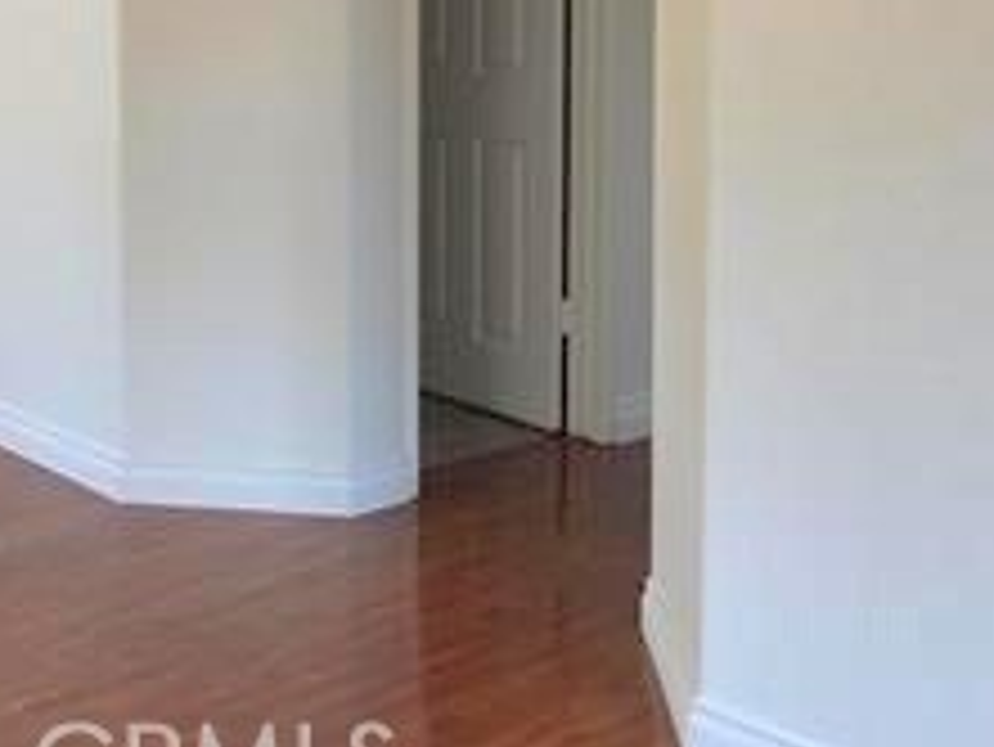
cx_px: 135
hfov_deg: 31.4
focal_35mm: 59
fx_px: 1695
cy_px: 70
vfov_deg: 24.1
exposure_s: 1/30
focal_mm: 4.15
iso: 32
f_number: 2.2
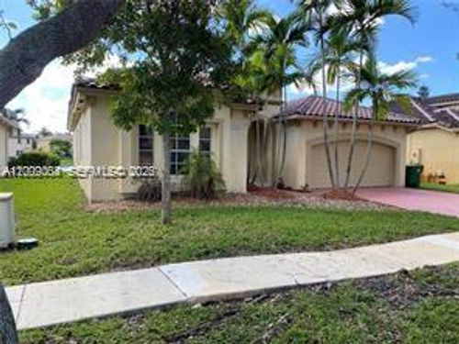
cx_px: 230
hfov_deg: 67.3
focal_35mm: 26
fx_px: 345
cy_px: 172
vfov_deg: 53.1
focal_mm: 4.25
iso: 32
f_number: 1.8
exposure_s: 1/454
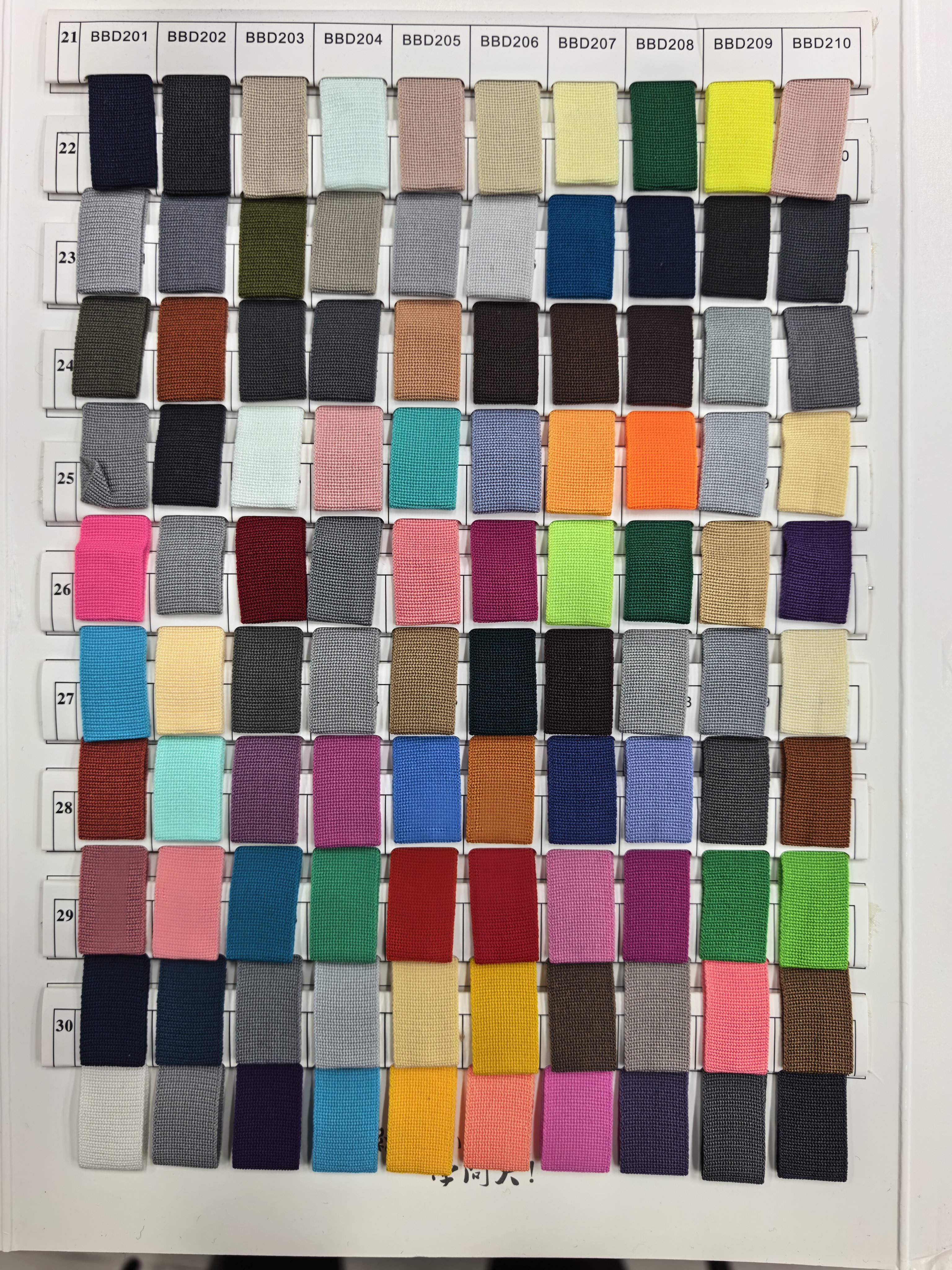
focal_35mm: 24
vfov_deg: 71.6
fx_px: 880
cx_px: 476
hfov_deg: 56.8
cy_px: 635
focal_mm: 8.5
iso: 50
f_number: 2
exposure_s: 1/164
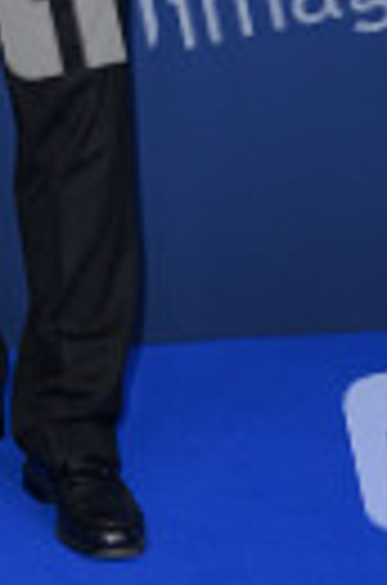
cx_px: -194
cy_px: -252
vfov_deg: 9.6
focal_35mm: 210
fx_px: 3404
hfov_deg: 6.4
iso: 800
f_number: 5.6
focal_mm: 68
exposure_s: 1/250
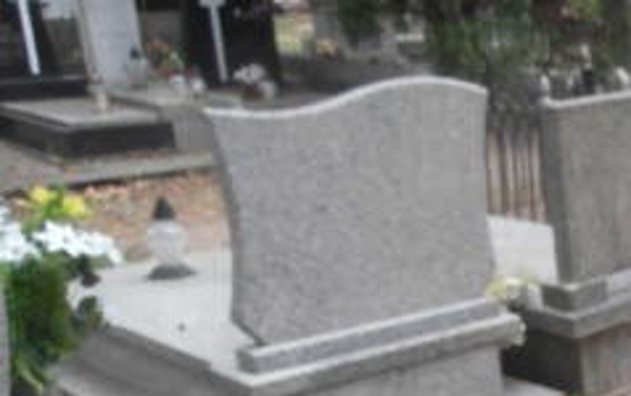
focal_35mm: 68
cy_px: 422
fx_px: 1171
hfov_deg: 27.3
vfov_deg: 18.5
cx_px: 718
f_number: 3
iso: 80
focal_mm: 4.2
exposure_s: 1/125
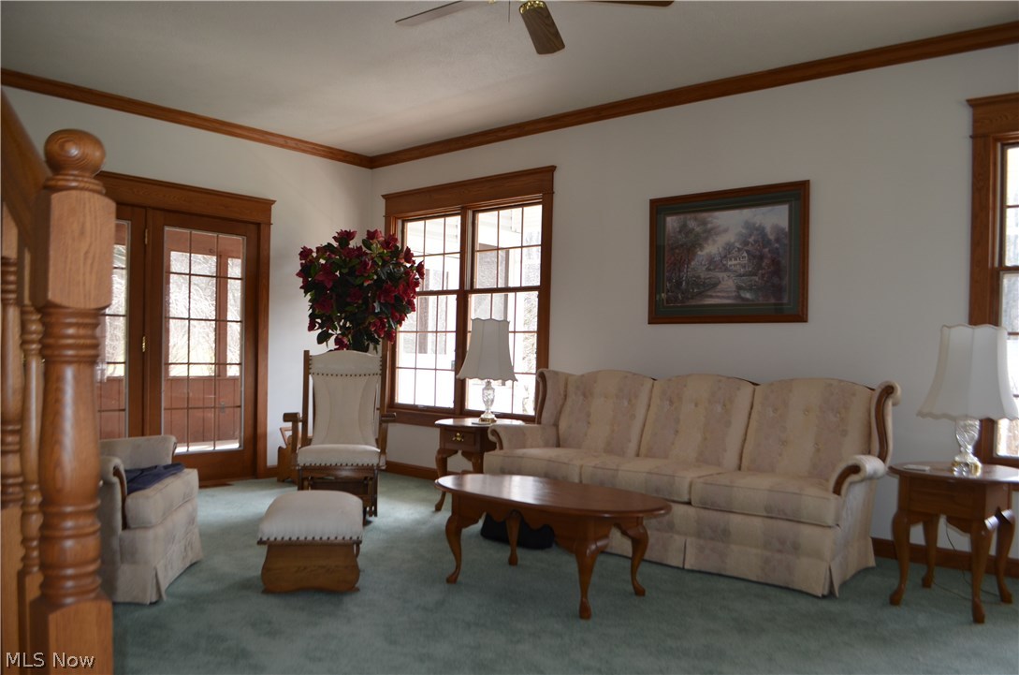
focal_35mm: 27
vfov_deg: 47.7
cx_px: 510
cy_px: 338
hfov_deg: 67.5
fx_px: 763
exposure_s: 1/100
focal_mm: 18
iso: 400
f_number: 4.5
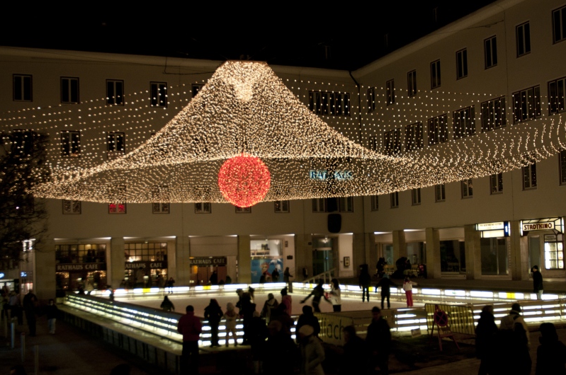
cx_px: 293
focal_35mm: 50
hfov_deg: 39.7
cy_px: 210
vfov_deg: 26.9
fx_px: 785
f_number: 3.2
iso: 320
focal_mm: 26
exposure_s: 1/20
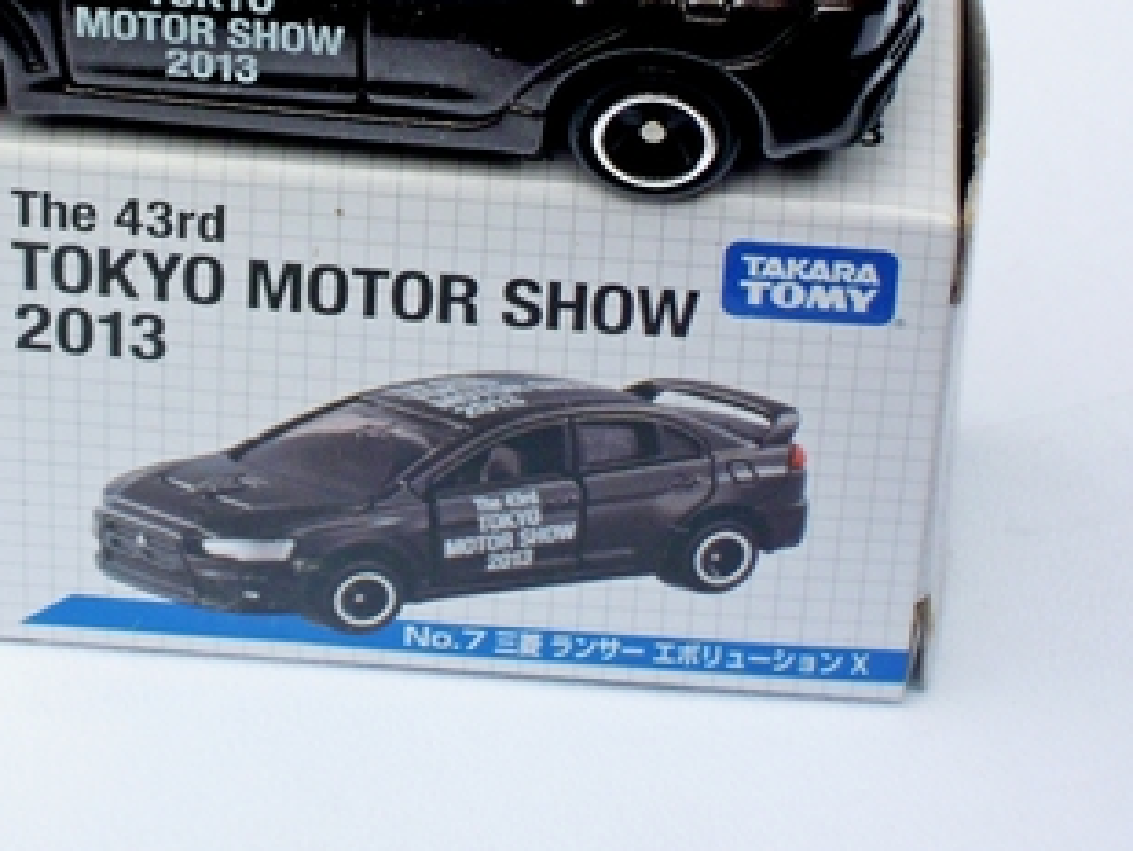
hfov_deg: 10.1
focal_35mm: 194
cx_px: 121
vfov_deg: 7.6
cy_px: 81
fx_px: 6352
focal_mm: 17.9
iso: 100
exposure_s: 1/200
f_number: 5.4
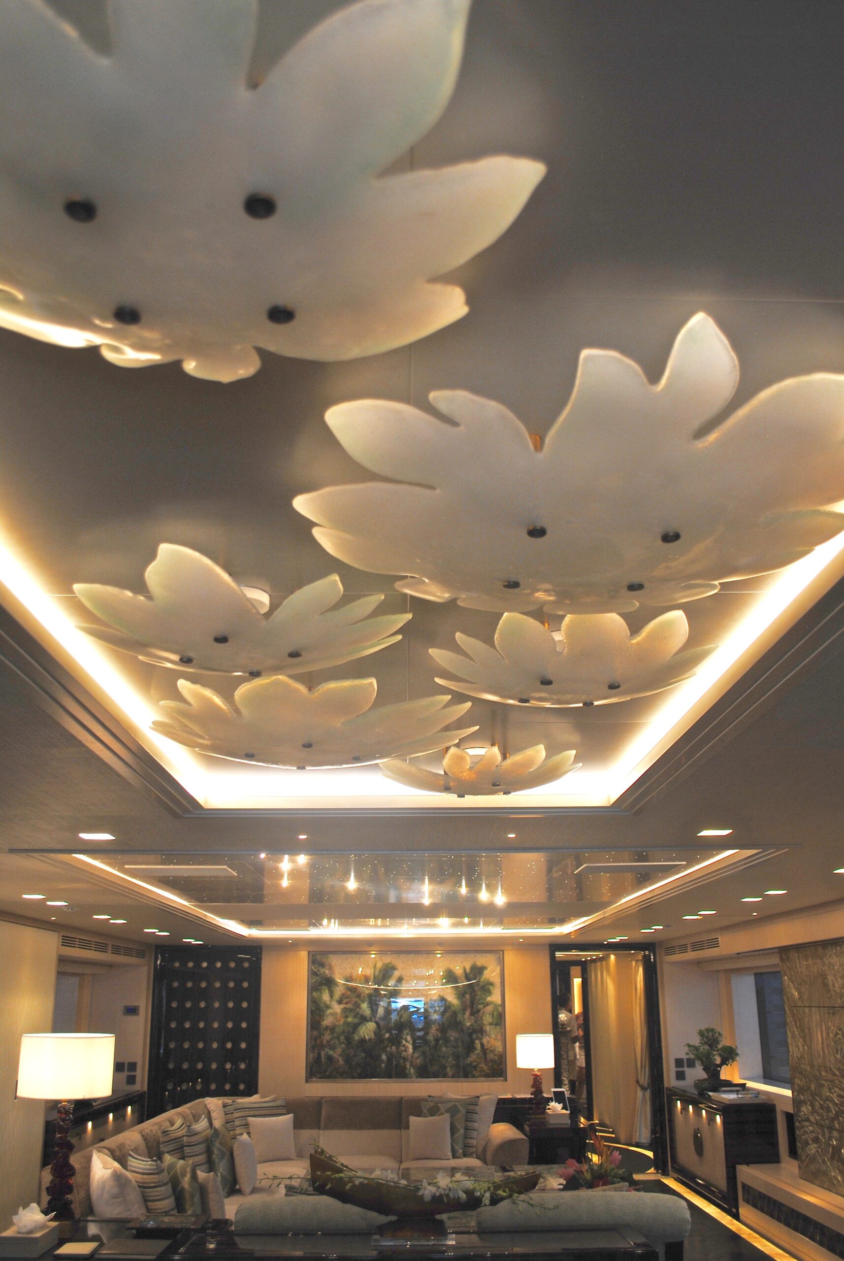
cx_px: 422
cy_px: 630
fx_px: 1052
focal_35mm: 30
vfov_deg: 61.9
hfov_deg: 43.7
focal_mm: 20
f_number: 3.8
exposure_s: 1/60
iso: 200
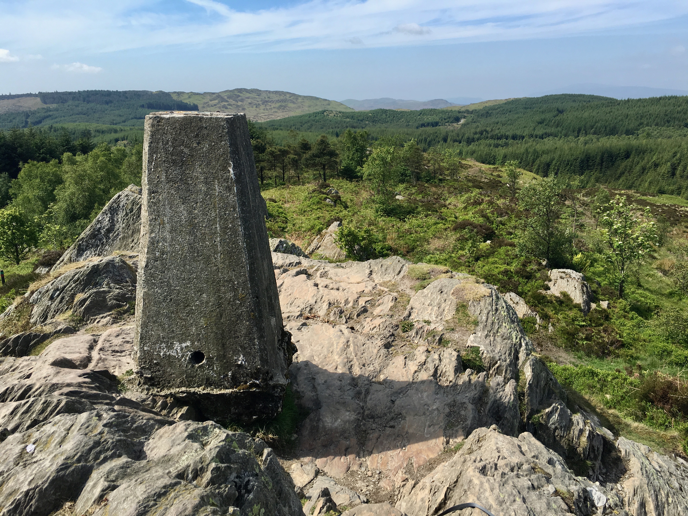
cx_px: 344
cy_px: 258
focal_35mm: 29
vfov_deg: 48.2
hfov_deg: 61.7
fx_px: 576
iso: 25
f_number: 2.2
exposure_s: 1/1304
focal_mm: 4.15
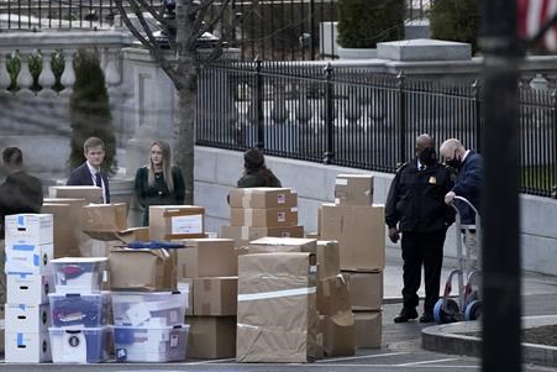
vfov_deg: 2.4
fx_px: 8914
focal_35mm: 576
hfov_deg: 3.6
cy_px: 197
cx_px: 205
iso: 6400
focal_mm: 400
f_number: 5.6
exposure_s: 1/1250
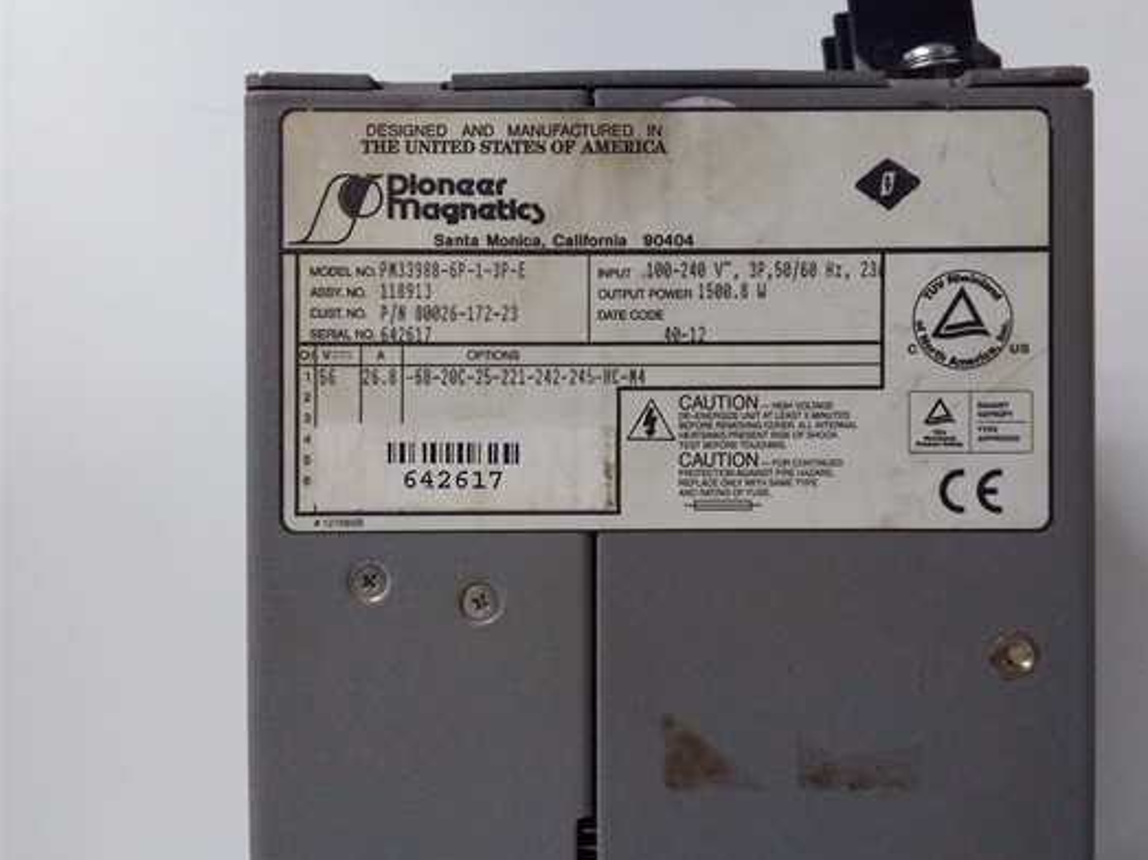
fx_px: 1028
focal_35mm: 31
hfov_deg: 58.1
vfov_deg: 45.3
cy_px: 382
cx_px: 656
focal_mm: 3.79
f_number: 2
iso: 517
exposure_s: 1/33
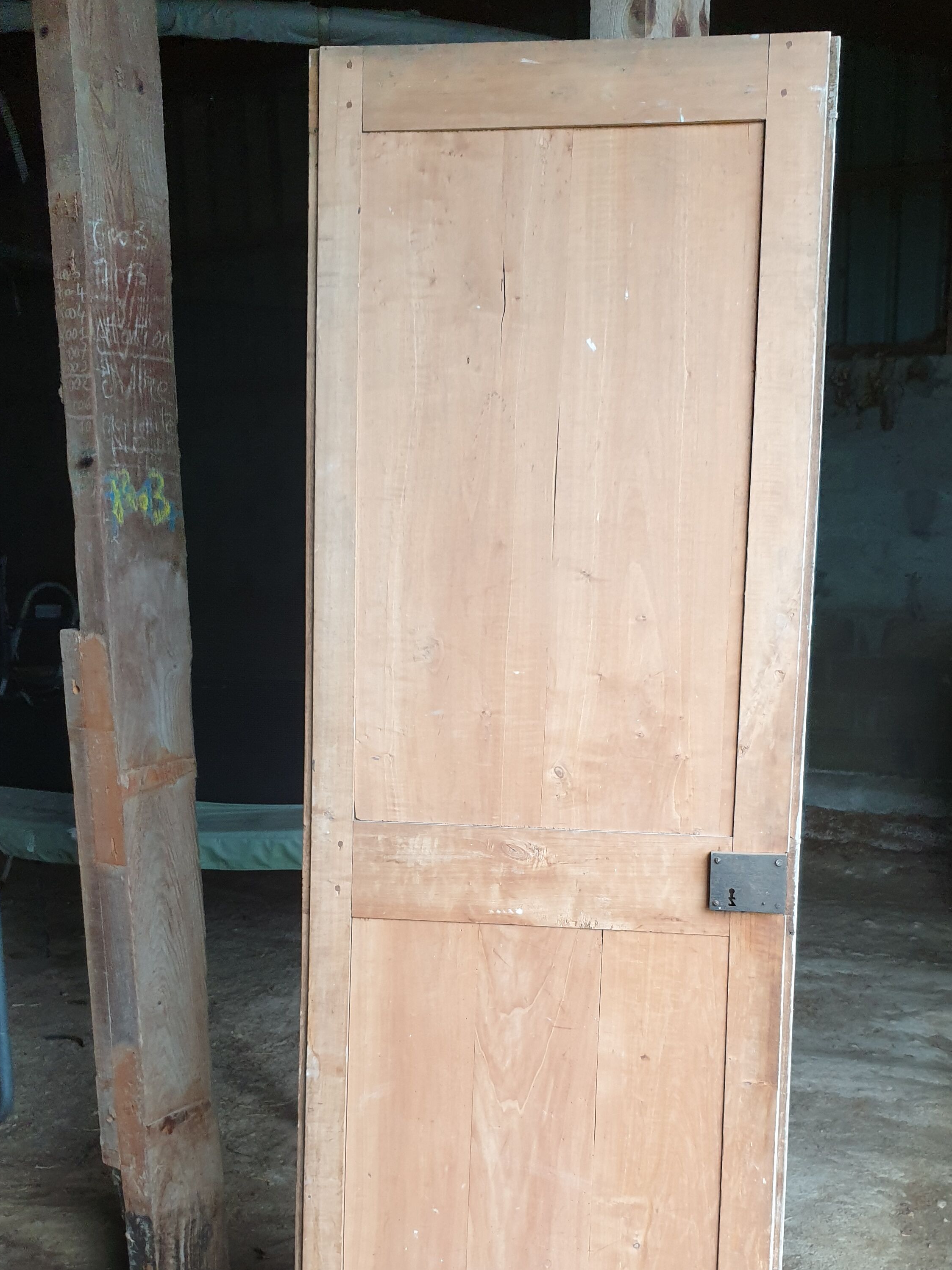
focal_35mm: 35
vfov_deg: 51.9
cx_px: 542
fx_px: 1284
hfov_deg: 40.6
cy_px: 820
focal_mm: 4.3
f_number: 1.5
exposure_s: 1/50
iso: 160
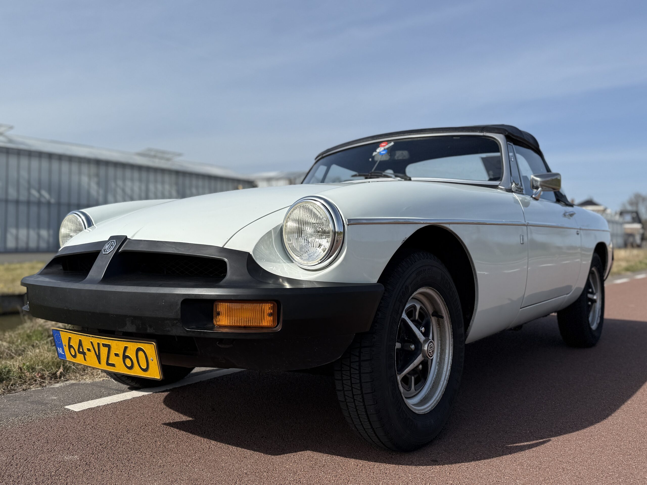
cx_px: 324
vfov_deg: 56.8
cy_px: 242
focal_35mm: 24
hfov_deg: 71.6
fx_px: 449
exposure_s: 1/6711
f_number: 1.78
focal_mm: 6.76
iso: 80
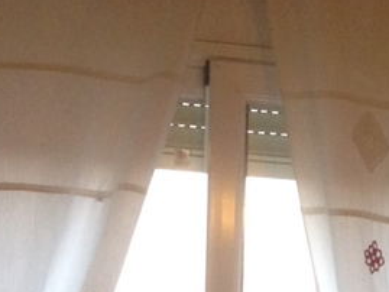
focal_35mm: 208
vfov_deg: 6.8
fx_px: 2338
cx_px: 466
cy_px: 643
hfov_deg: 9.4
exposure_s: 1/20
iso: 80
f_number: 2.4
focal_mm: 4.28
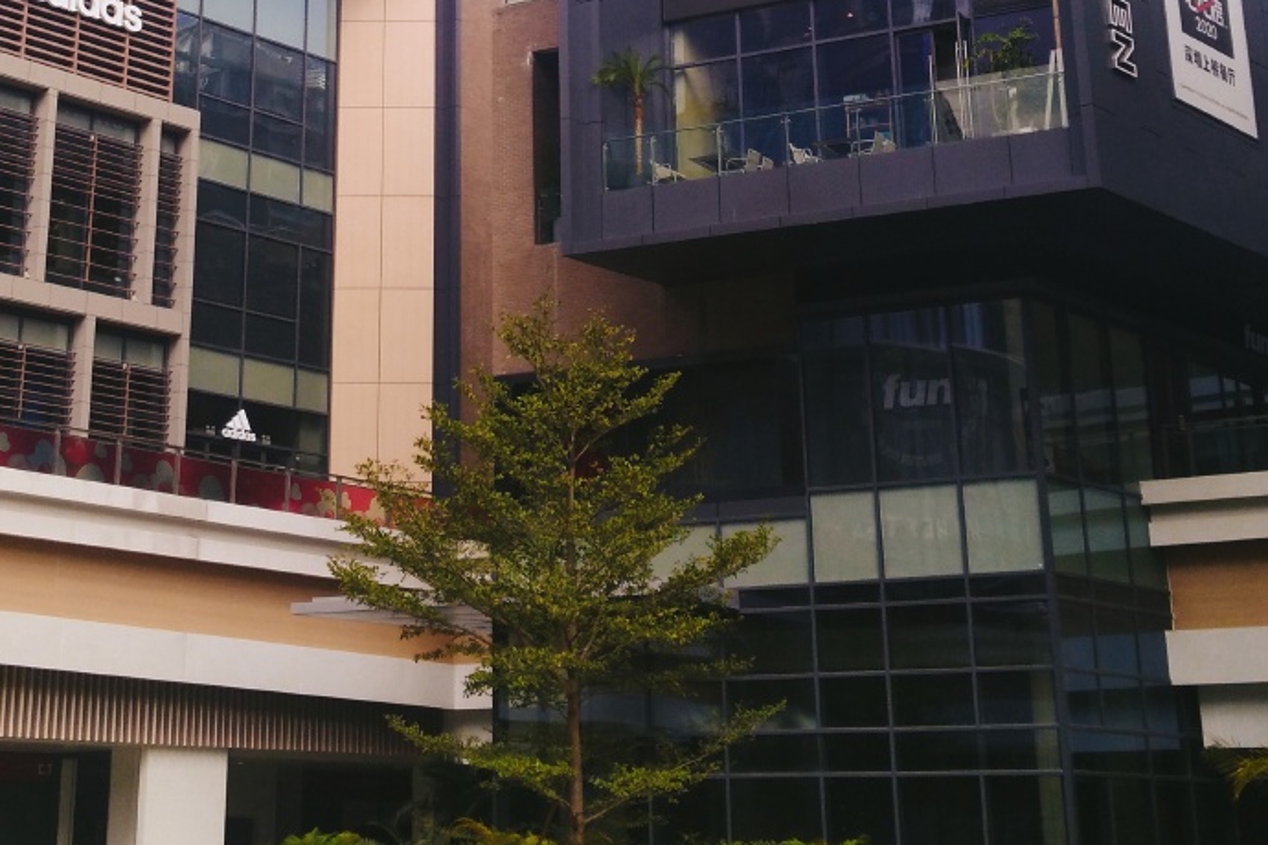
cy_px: 4
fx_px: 1655
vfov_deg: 27.1
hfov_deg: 41.5
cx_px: 452
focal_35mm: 47
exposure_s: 1/625
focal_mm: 3.83
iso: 100
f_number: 2.2
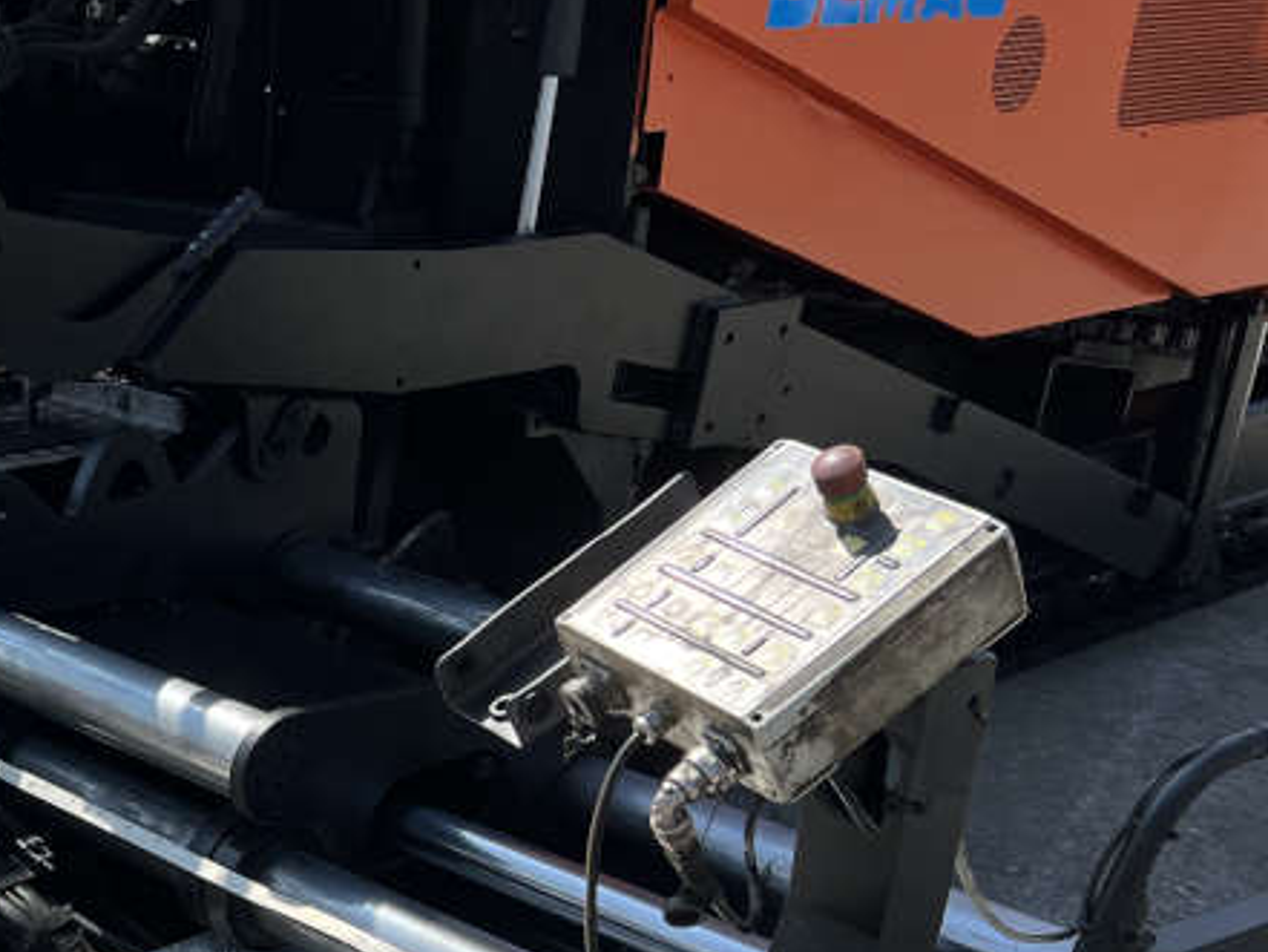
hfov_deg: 29.9
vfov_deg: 23.8
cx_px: -75
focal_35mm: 59
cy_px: 940
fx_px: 2162
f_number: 1.5
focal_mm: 5.7
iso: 50
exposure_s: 1/4831
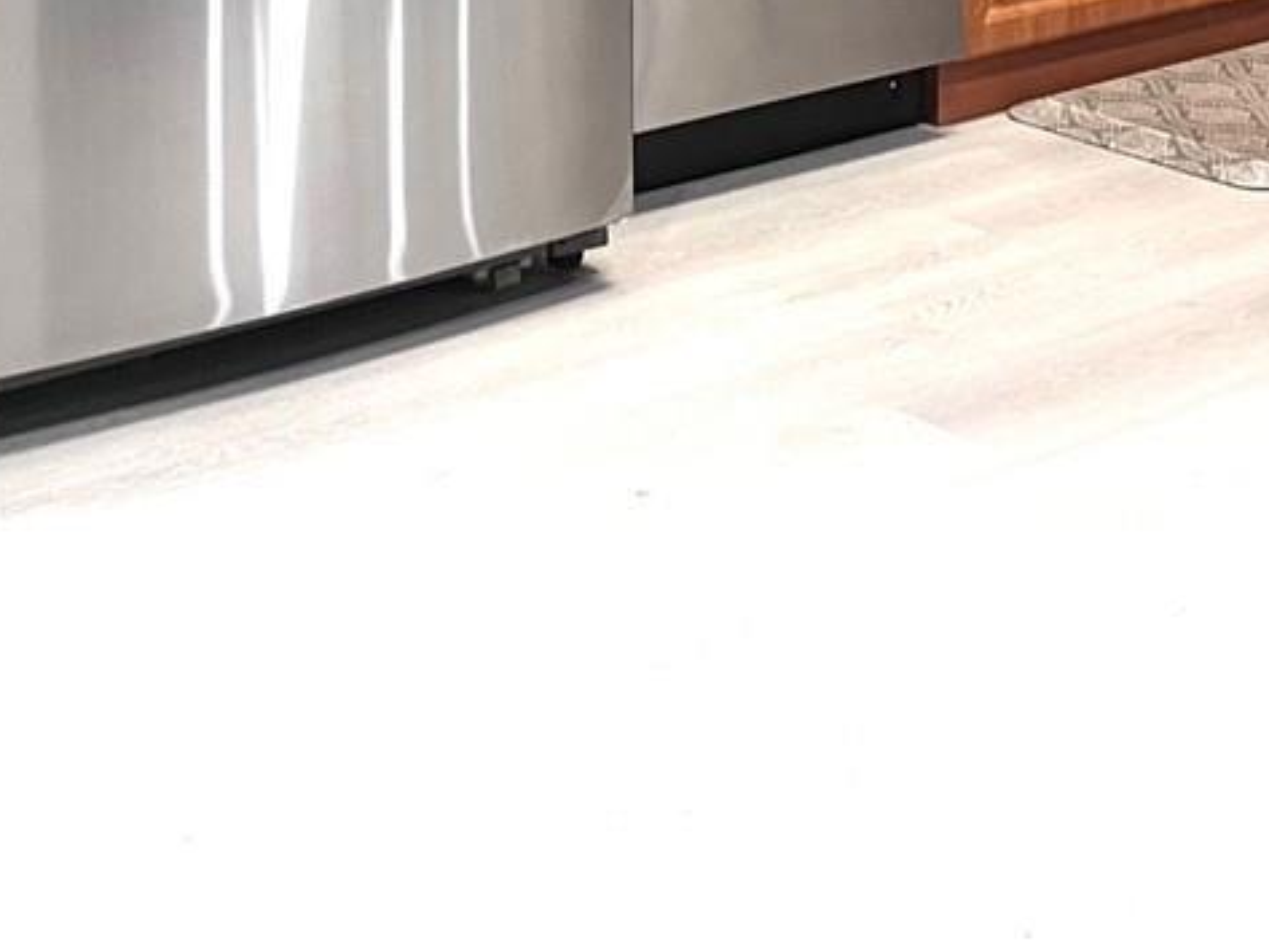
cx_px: 950
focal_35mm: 88
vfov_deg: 15.0
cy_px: -649
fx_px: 3227
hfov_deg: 22.1
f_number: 1.5
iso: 80
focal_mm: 5.7
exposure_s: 1/60
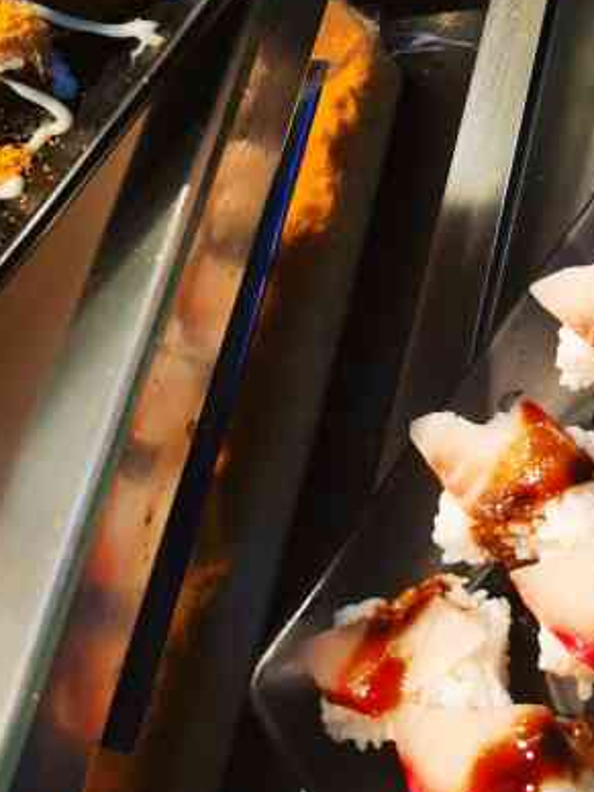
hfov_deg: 22.3
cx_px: 474
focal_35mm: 65
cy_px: -121
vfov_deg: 26.9
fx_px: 1487
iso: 160
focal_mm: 5.56
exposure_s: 1/100
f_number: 1.6
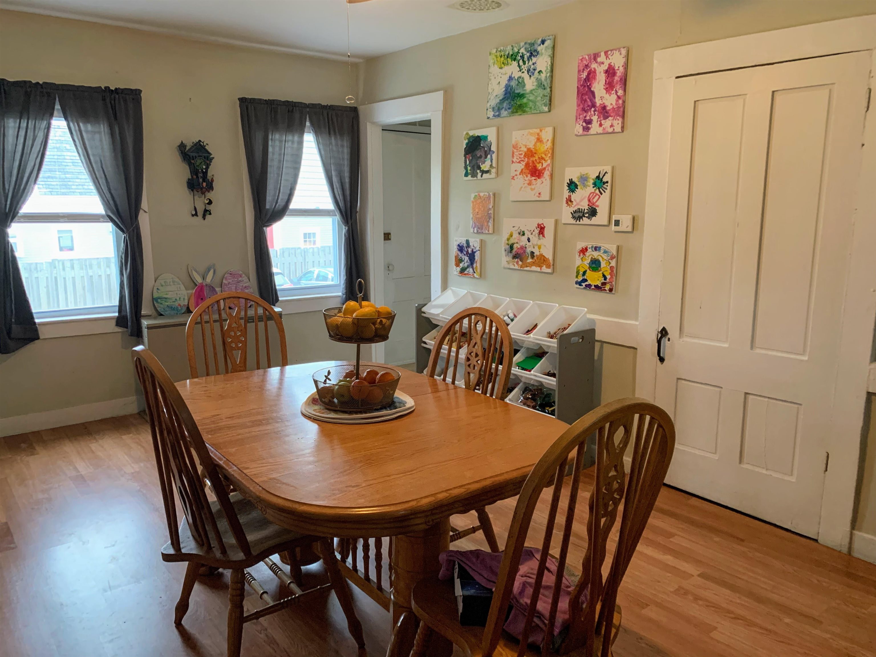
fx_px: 658
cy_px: 328
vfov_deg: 53.1
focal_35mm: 26
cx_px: 438
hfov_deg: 67.3
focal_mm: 4.25
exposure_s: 1/40
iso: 400
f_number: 1.8
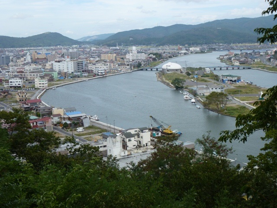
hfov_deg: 38.9
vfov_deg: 29.7
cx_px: 138
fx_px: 392
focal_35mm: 49
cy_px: 104
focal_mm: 8.7
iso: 100
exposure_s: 1/640
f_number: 4.1
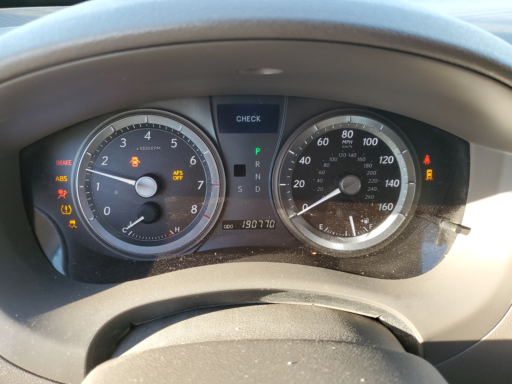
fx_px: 385
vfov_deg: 53.1
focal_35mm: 26
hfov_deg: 67.3
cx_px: 256
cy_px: 192
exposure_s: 1/120
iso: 63
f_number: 1.5
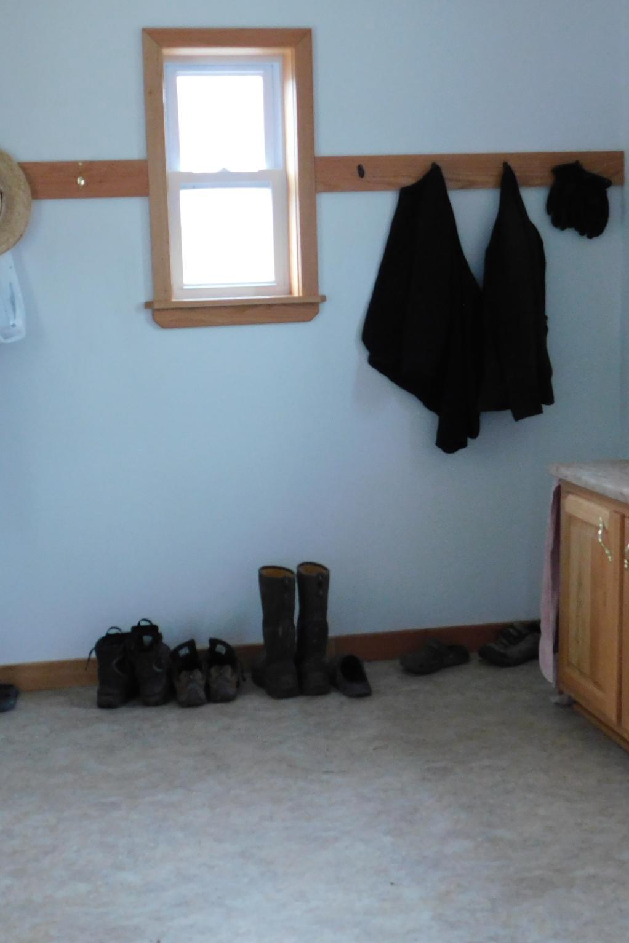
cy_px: 472
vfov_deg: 39.6
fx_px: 1311
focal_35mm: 50
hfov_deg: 26.9
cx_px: 256
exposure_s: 1/13
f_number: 3.5
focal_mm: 6.3
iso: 400
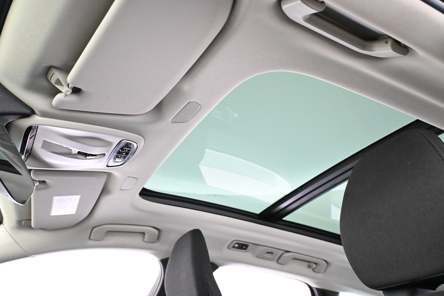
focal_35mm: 33
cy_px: 148
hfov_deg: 57.2
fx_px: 407
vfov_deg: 40.0
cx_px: 222
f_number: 4
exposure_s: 1/40
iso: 5600
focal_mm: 22
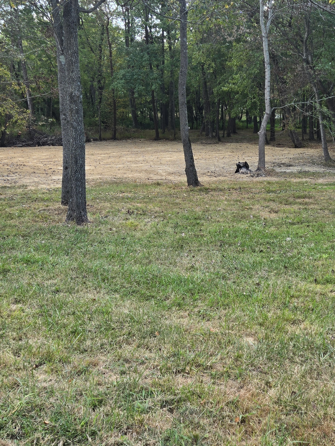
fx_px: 581
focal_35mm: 45
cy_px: 185
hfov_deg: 31.9
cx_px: 227
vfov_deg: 41.9
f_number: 1.8
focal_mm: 5.4
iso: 25
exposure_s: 1/275
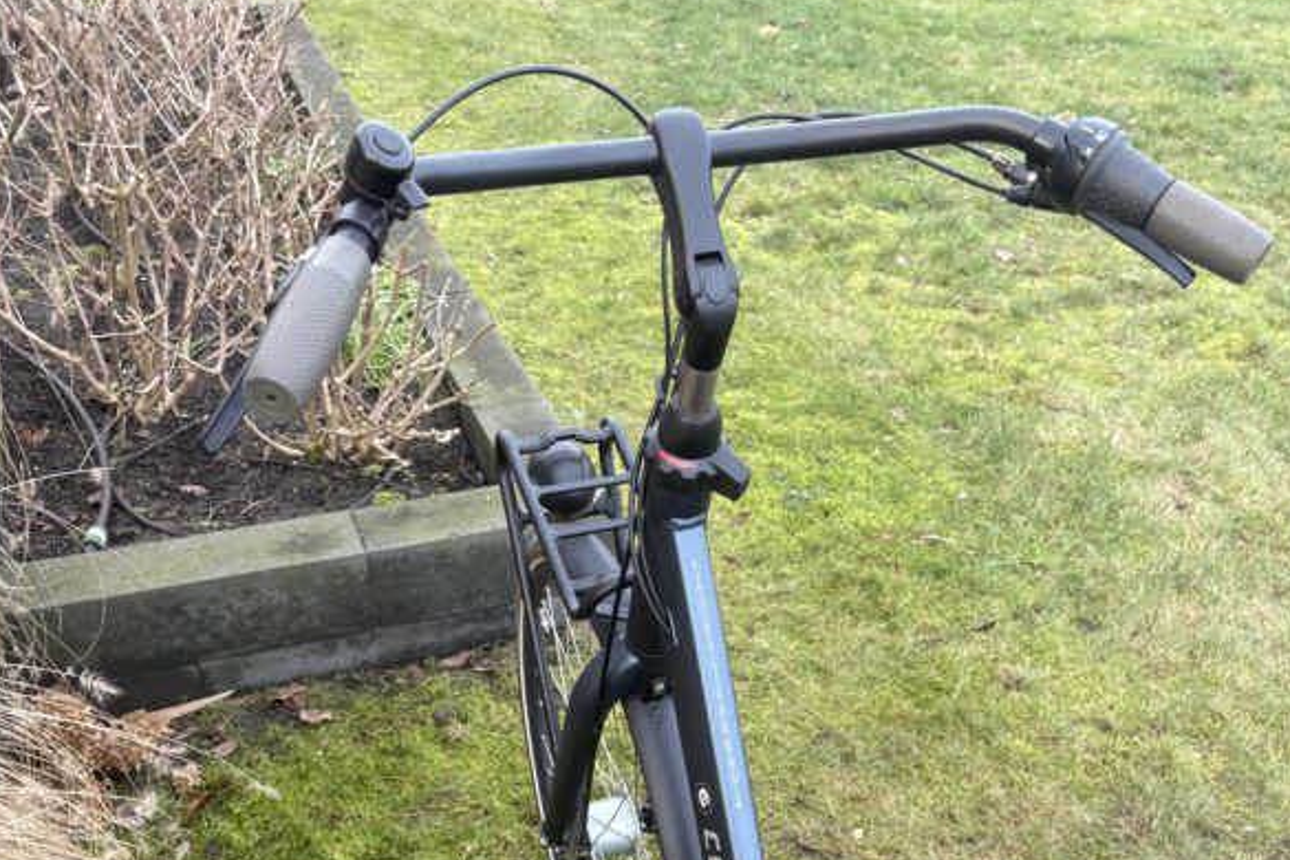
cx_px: 637
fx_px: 1326
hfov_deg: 51.9
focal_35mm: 37
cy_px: 783
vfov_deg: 33.9
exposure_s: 1/150
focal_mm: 5.96
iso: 40
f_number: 1.6
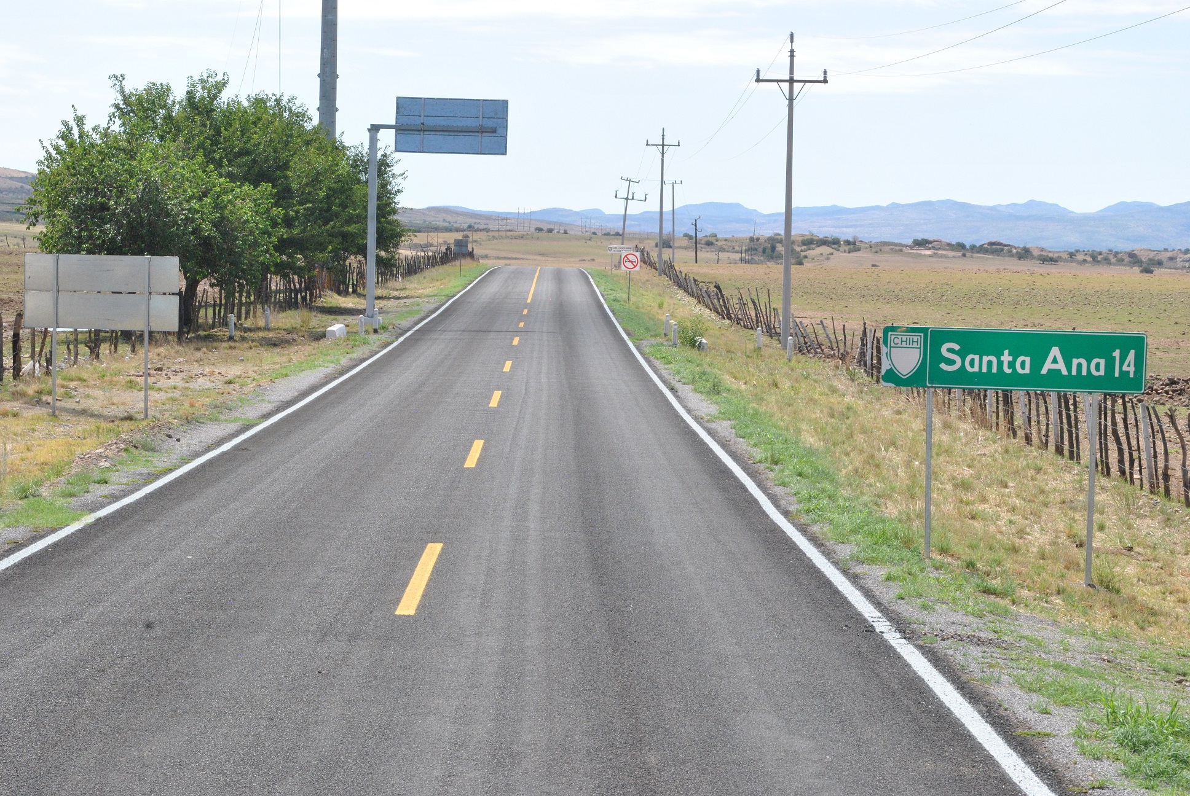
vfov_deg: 16.6
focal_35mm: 82
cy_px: 398
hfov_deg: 24.6
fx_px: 2730
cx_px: 595
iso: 800
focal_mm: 55
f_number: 11
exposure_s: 1/500
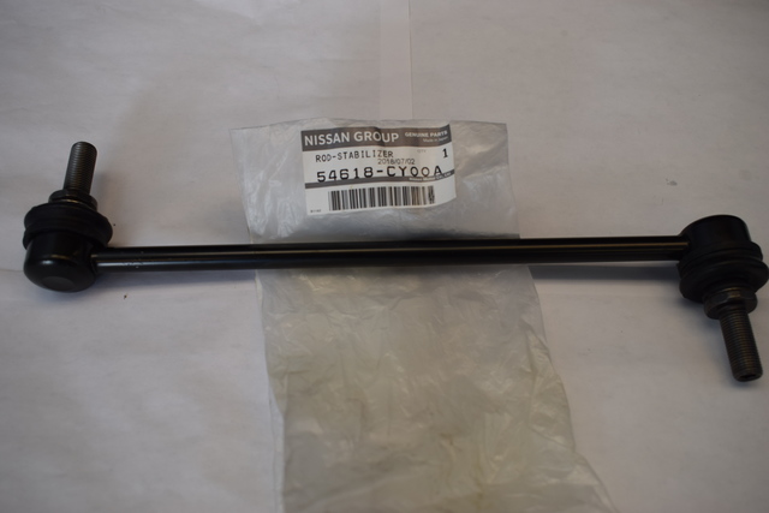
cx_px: 384
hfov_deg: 53.1
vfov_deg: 36.9
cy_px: 256
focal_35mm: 36
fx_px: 769
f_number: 5.6
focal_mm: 24
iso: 250
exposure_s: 1/125
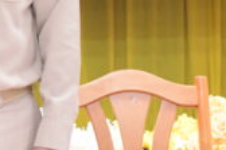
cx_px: -7
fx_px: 1638
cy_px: -64
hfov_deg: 7.8
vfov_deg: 5.2
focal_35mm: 261
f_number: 5
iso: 6400
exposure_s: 1/100
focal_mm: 38
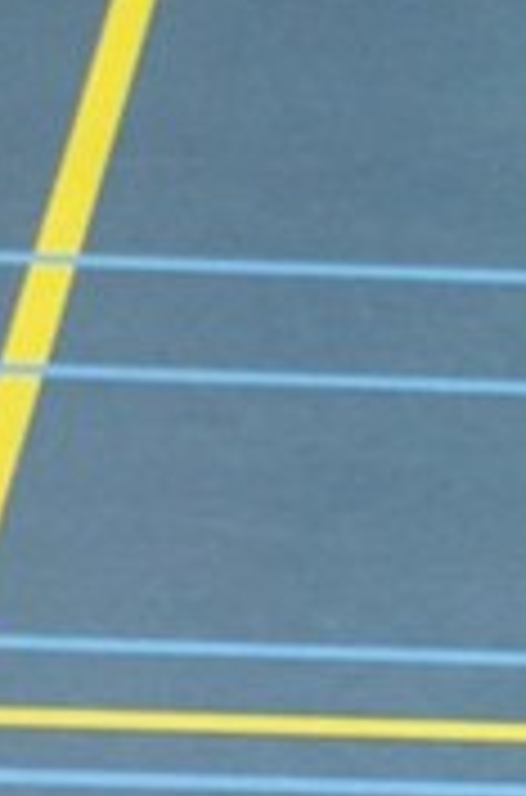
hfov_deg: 2.2
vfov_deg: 3.4
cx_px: 1490
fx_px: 13425
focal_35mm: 609
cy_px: 405
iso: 800
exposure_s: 1/160
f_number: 2.8
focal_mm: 70
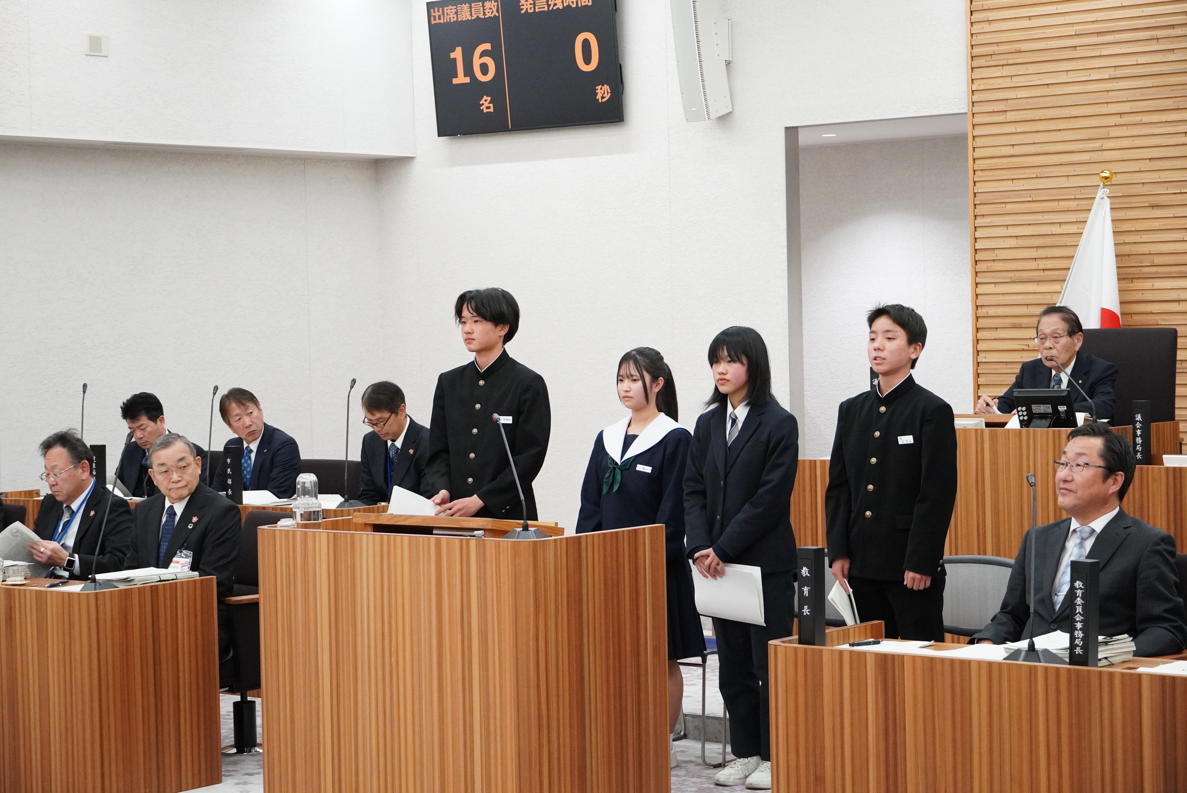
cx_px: 594
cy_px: 396
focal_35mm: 74
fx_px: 2425
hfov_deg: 27.5
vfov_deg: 18.6
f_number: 5
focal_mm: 49
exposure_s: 1/160
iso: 4000
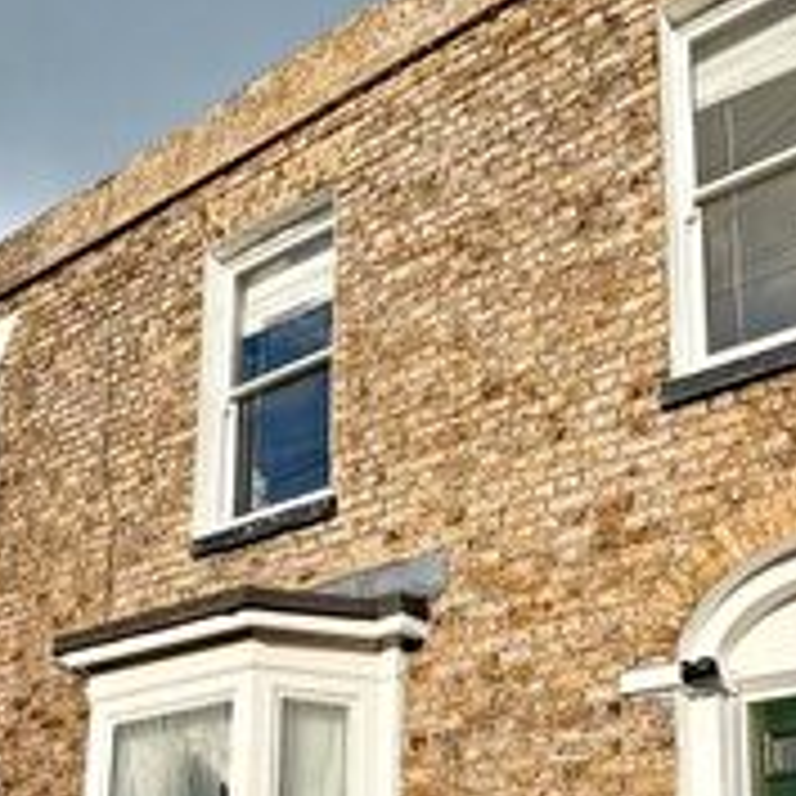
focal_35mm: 49
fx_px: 1275
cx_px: 450
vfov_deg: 32.2
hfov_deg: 34.6
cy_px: 776
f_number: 2.2
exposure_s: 1/770
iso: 25
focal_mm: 2.22
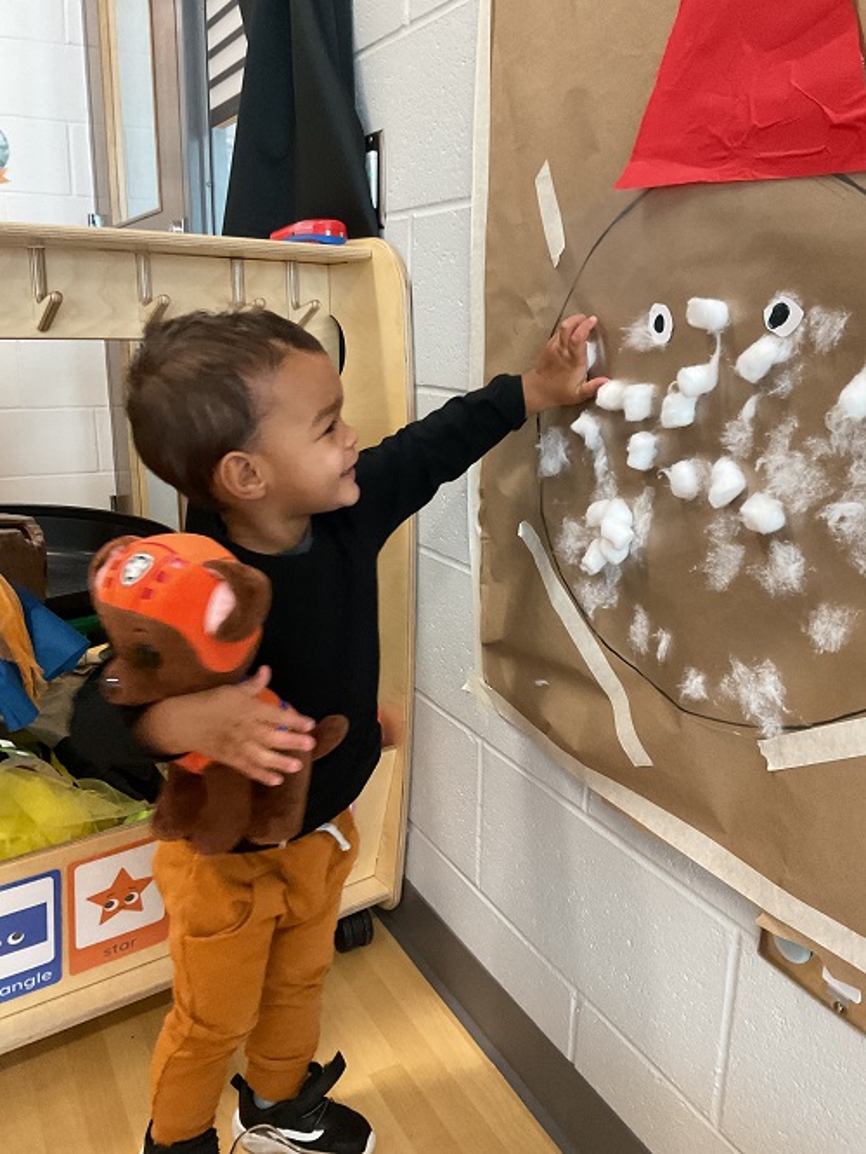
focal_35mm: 29
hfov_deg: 48.3
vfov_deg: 61.6
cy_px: 577
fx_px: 967
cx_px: 433
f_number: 1.8
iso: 320
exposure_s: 1/30
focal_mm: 3
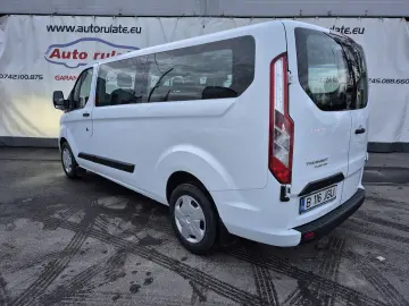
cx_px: 204
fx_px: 272
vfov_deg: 58.9
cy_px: 153
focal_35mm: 23
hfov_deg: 73.9
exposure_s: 1/100
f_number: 1.8
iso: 400
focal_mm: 5.4
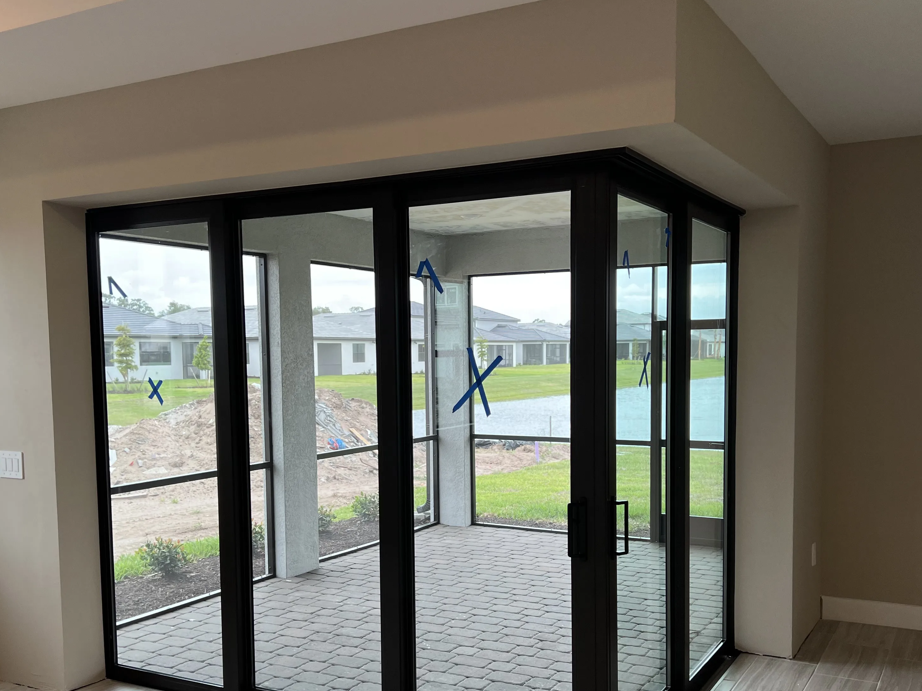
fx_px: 959
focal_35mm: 36
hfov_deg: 51.4
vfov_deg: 39.4
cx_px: 453
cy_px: 428
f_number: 1.5
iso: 50
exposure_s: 1/248
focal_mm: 5.7
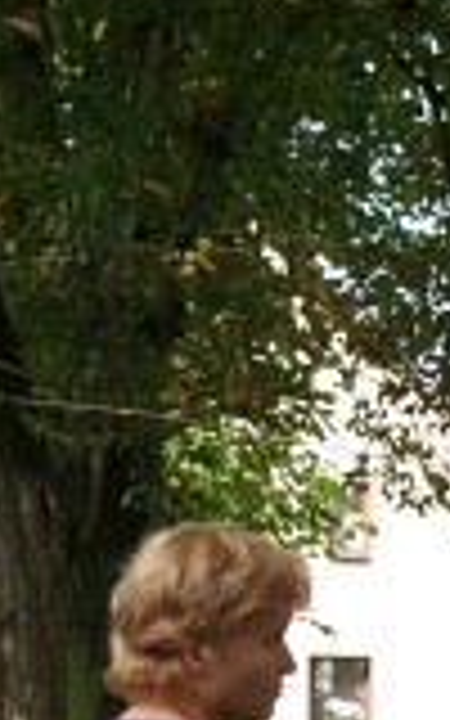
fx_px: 2158
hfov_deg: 11.1
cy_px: 940
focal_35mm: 110
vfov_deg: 17.7
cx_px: 828
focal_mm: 18
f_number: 6.3
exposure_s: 1/60
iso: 100
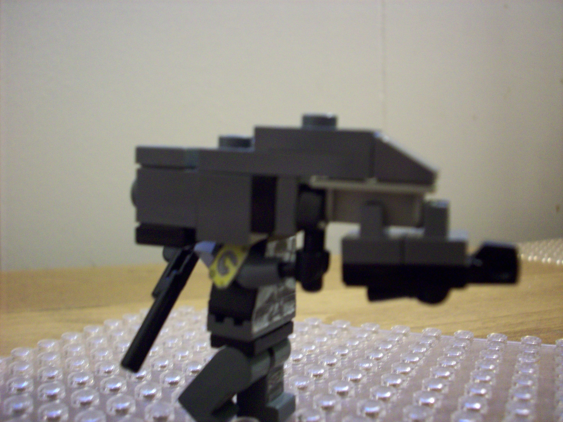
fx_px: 602
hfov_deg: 50.1
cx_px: 282
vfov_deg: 38.7
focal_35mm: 37
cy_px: 211
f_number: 2.8
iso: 200
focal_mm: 6.2
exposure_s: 1/8
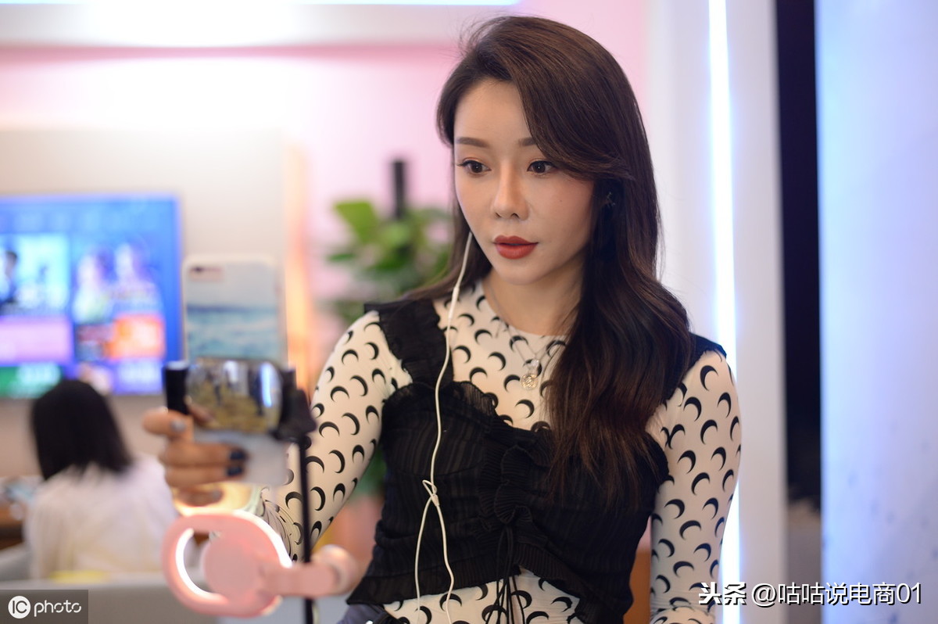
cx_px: 469
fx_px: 1302
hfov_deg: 39.6
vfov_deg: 26.9
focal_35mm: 50
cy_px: 312
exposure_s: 1/320
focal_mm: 50
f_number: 1.8
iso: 1000
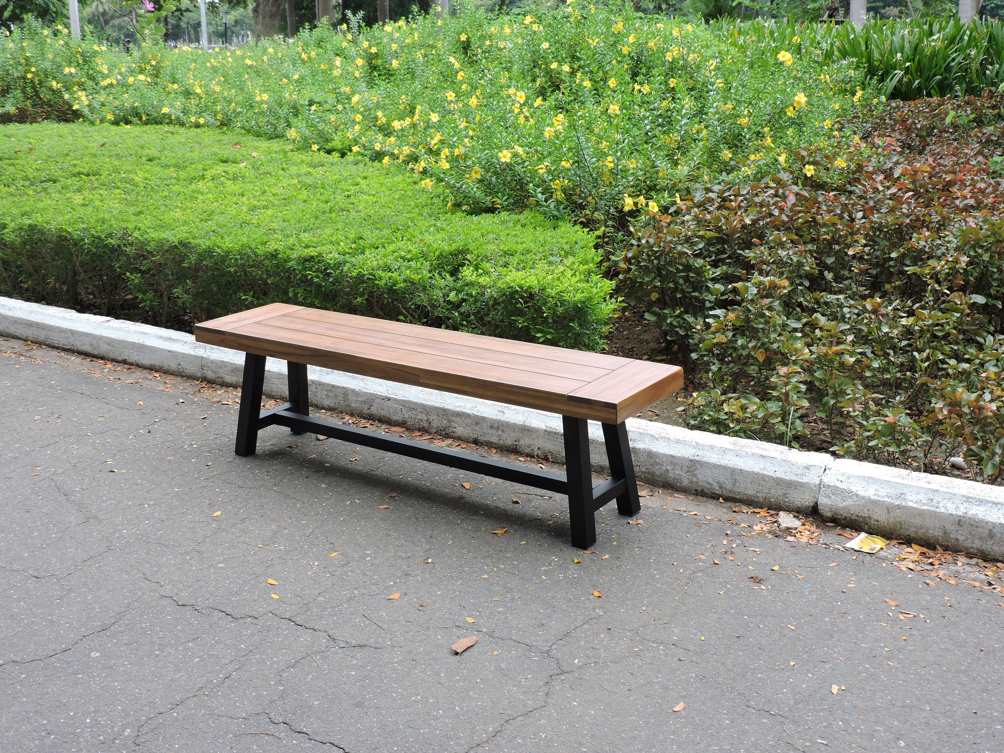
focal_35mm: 40
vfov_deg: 36.0
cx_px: 502
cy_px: 376
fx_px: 1160
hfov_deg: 46.8
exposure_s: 1/160
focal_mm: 7.1
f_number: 3.3
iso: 100
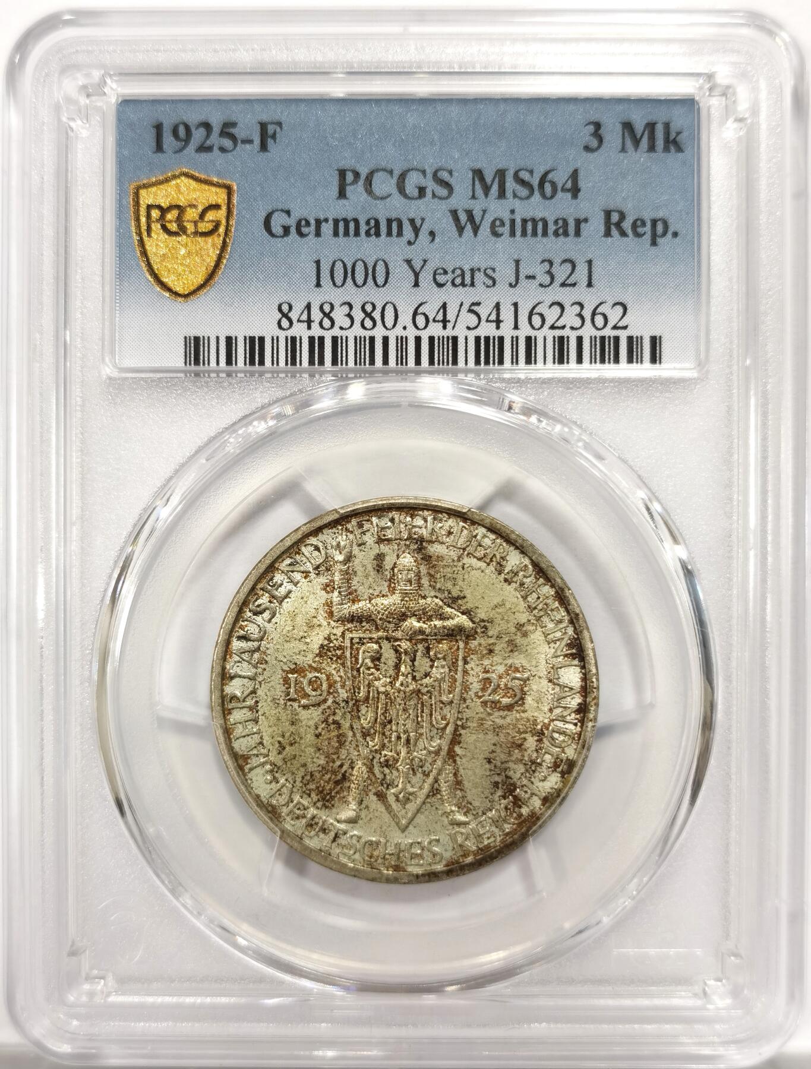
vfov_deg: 35.4
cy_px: 534
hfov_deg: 27.2
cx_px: 406
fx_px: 1675
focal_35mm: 54
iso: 125
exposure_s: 1/100
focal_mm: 5.56
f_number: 16
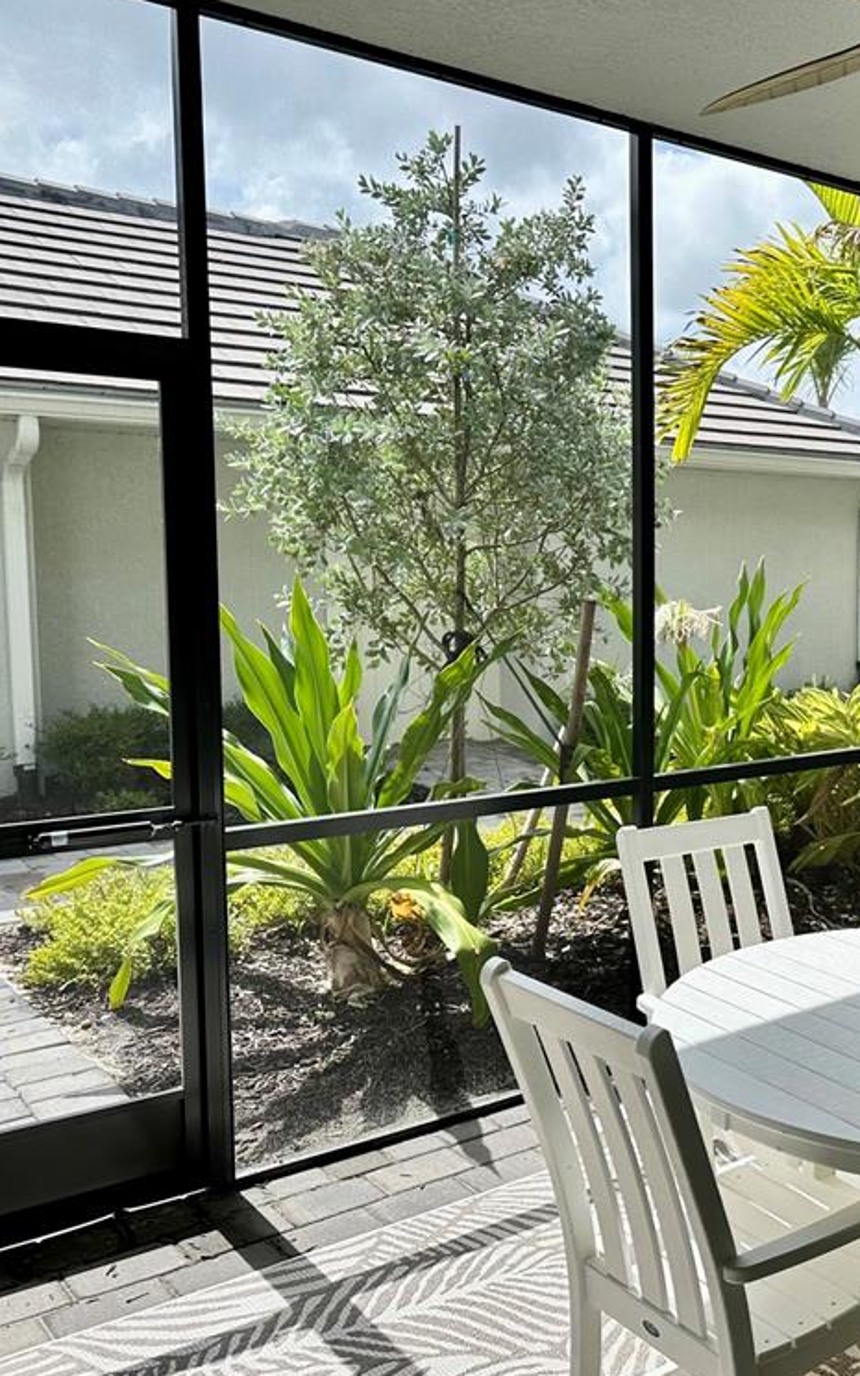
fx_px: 1313
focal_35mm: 35
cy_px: 673
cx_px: 827
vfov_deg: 55.3
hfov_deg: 33.7
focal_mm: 6.86
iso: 80
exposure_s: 1/1779
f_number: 1.78
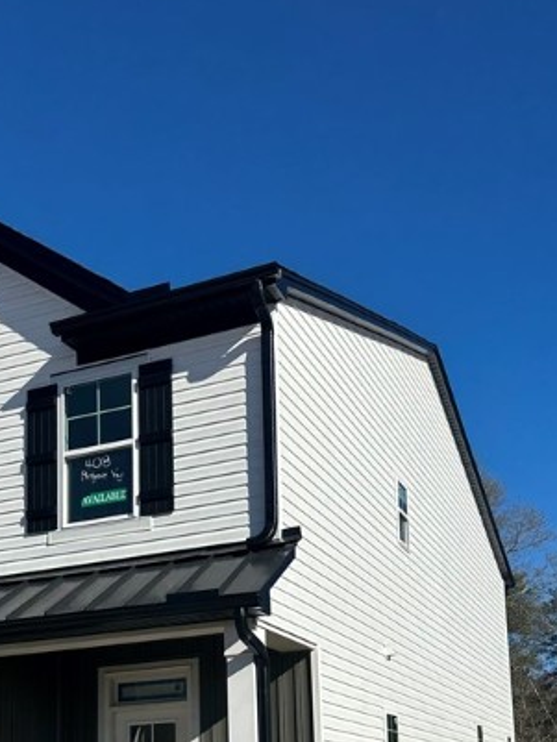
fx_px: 986
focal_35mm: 46
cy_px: 657
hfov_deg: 31.5
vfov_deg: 38.6
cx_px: 241
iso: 80
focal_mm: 6.86
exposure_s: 1/8197
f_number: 1.78
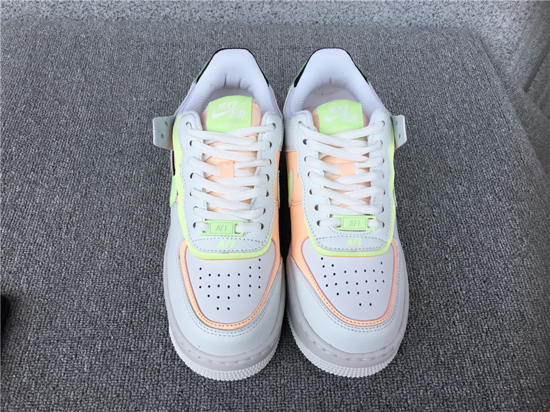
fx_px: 493
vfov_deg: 45.4
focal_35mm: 31
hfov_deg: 58.4
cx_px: 275
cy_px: 206
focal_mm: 3.3
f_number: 2.4
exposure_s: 1/420
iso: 25
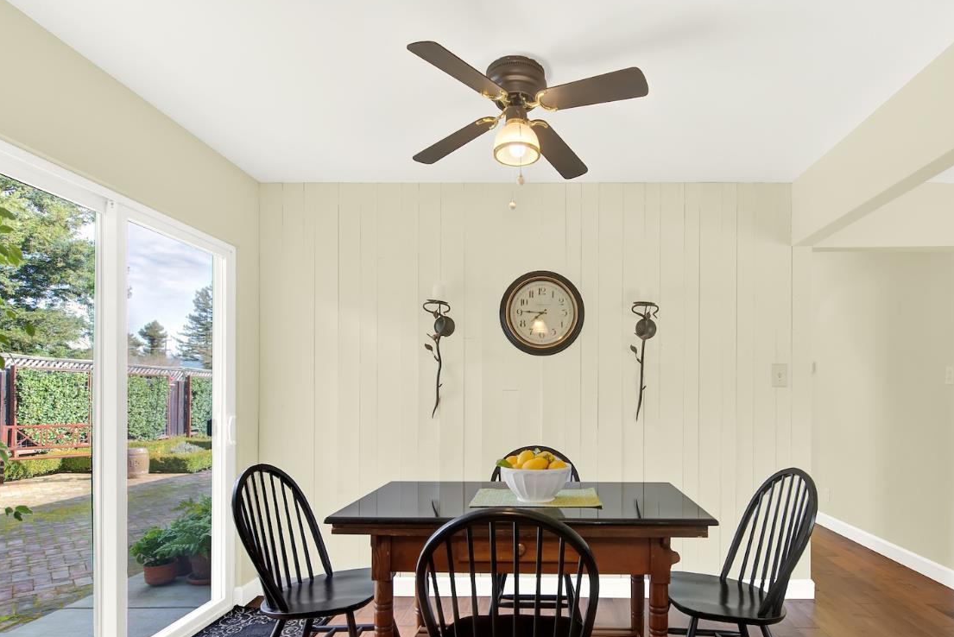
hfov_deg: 86.4
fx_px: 504
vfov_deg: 63.8
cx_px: 542
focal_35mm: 19
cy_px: 395
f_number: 14
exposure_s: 1/6
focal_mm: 14
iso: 100
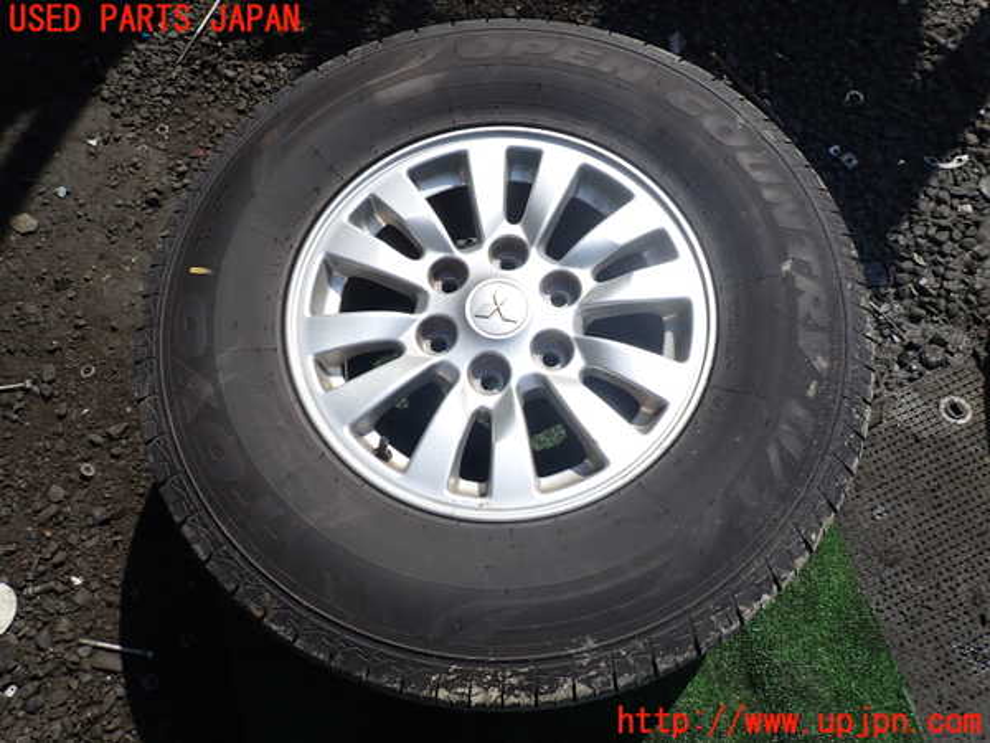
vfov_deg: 54.9
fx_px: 715
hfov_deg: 69.4
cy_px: 372
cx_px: 495
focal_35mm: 25
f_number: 8
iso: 100
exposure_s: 1/200
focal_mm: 4.5
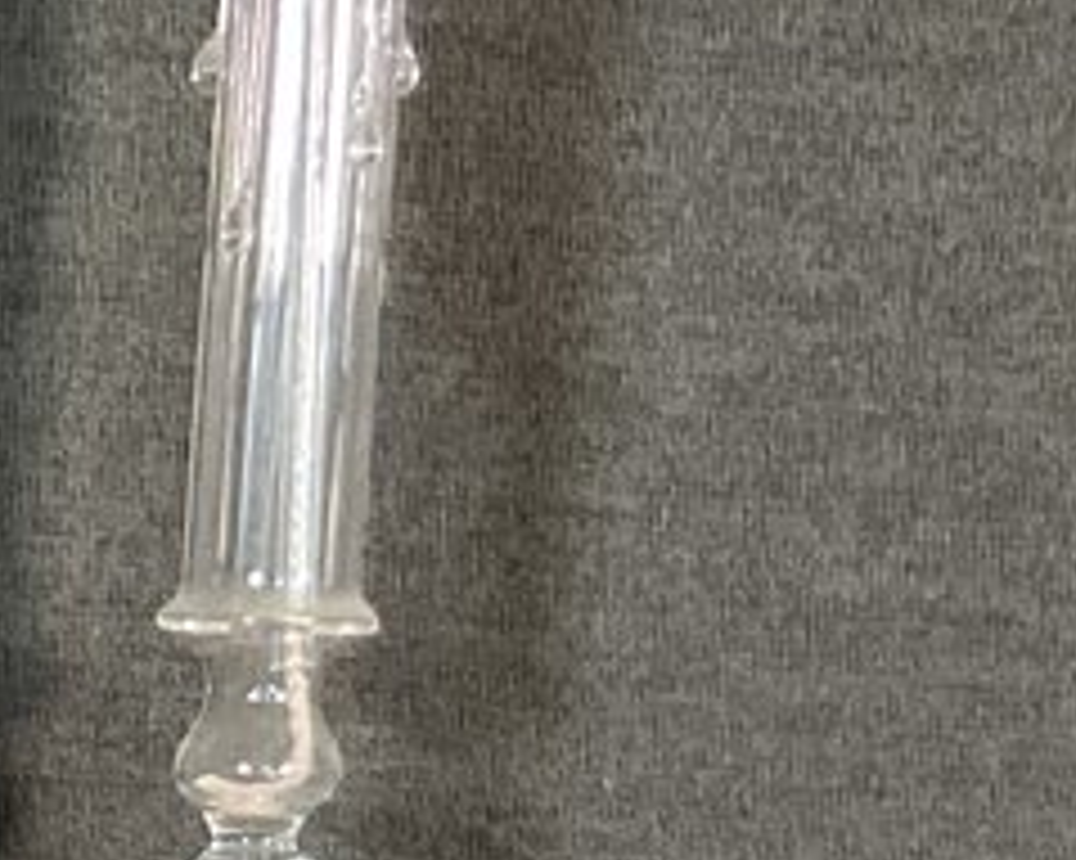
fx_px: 5698
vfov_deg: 8.1
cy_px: 1889
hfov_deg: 10.3
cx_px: -741
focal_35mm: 179
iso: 160
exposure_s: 1/60
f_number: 1.8
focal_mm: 3
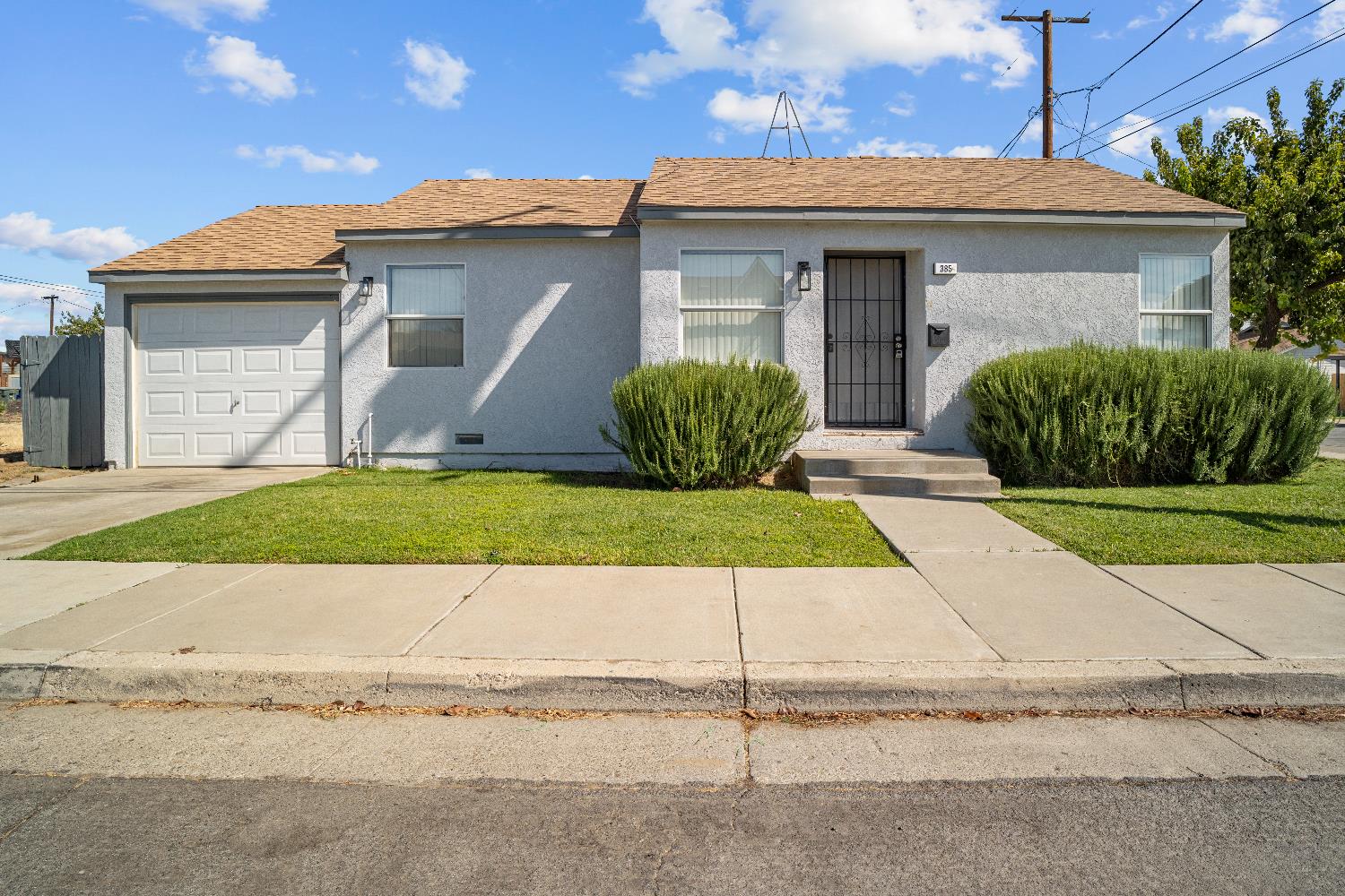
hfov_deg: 91.9
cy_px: 448
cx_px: 672
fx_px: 650
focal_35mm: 17
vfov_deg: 69.2
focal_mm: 11.6
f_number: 8
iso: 250
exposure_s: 1/320
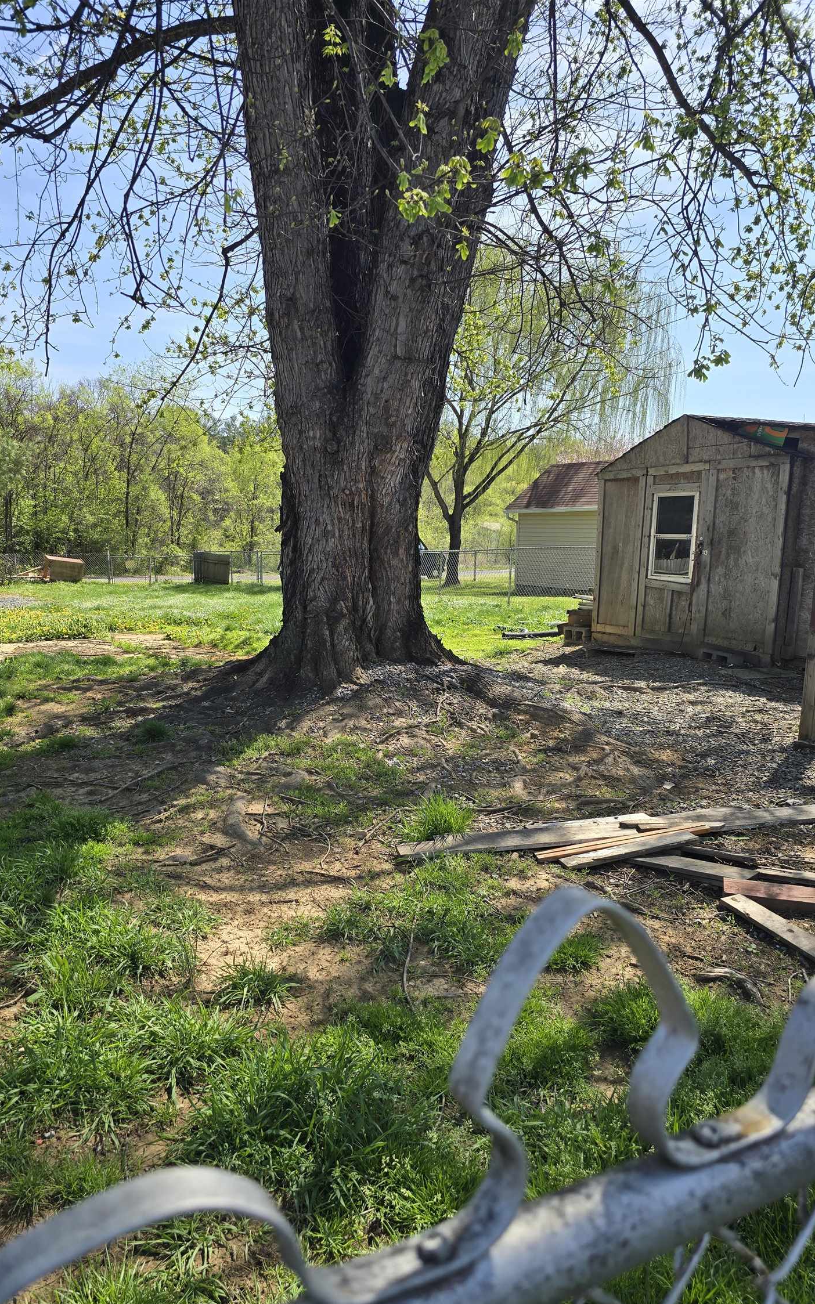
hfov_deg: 49.1
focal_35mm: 25
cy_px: 668
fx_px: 889
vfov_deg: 72.5
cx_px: 342
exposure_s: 1/404
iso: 12
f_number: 1.7
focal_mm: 6.3
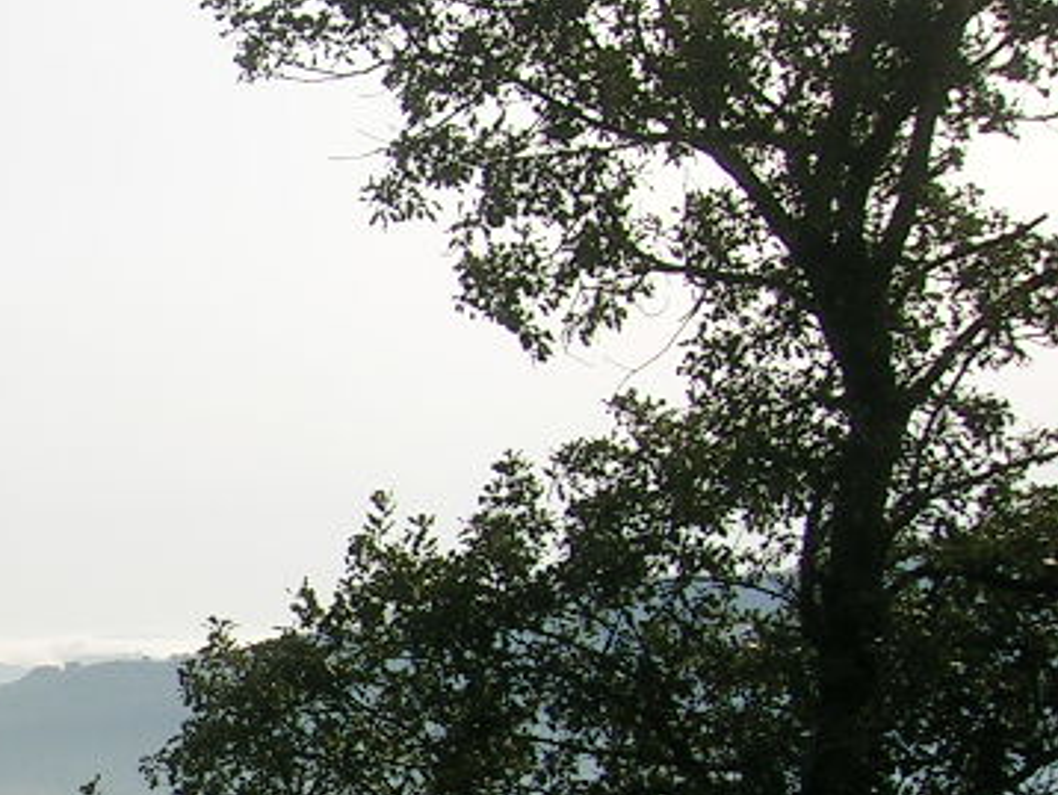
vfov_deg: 14.6
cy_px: 777
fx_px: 3058
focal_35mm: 100
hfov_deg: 17.9
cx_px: -452
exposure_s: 1/847
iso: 50
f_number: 4.8
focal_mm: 5.4
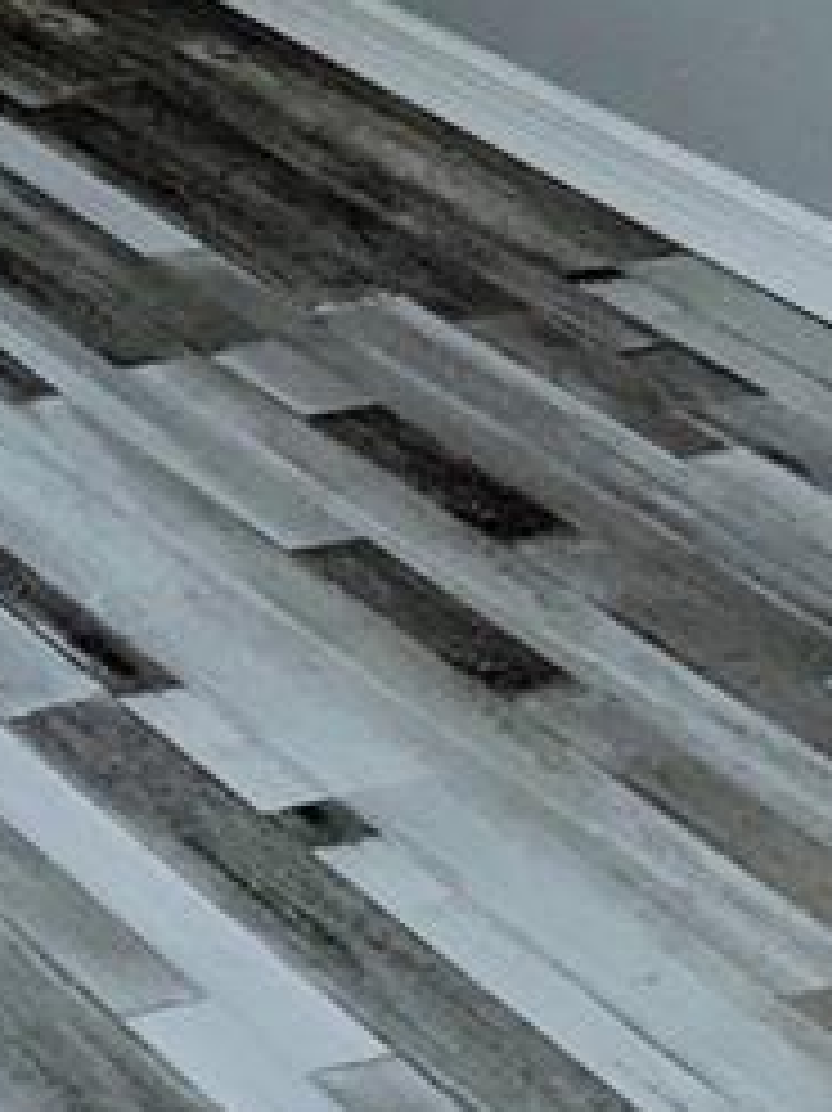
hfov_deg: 10.2
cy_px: -666
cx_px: -958
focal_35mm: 131
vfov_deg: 13.9
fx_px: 4202
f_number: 1.73
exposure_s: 1/499
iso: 57
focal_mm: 4.38
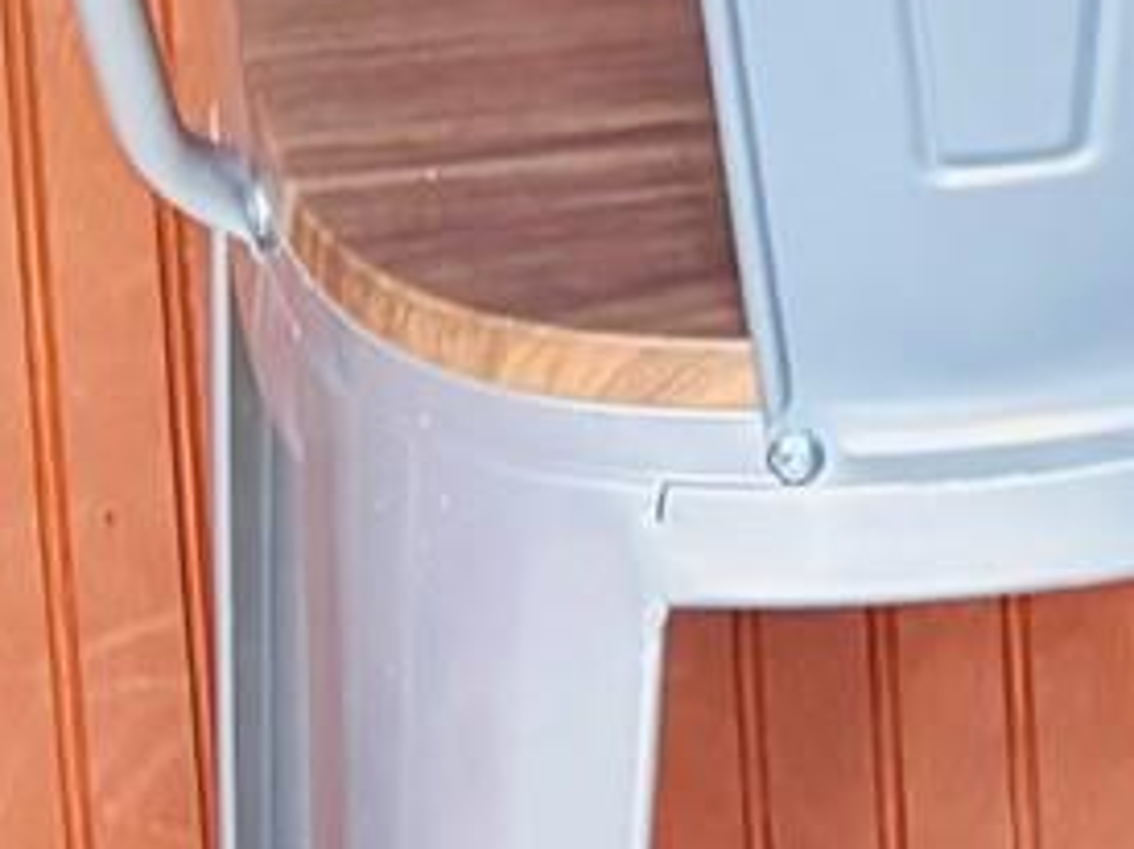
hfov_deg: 11.0
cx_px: 1101
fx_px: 5861
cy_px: -1846
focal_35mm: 179
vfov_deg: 7.2
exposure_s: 1/56
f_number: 1.78
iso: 800
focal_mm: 6.76
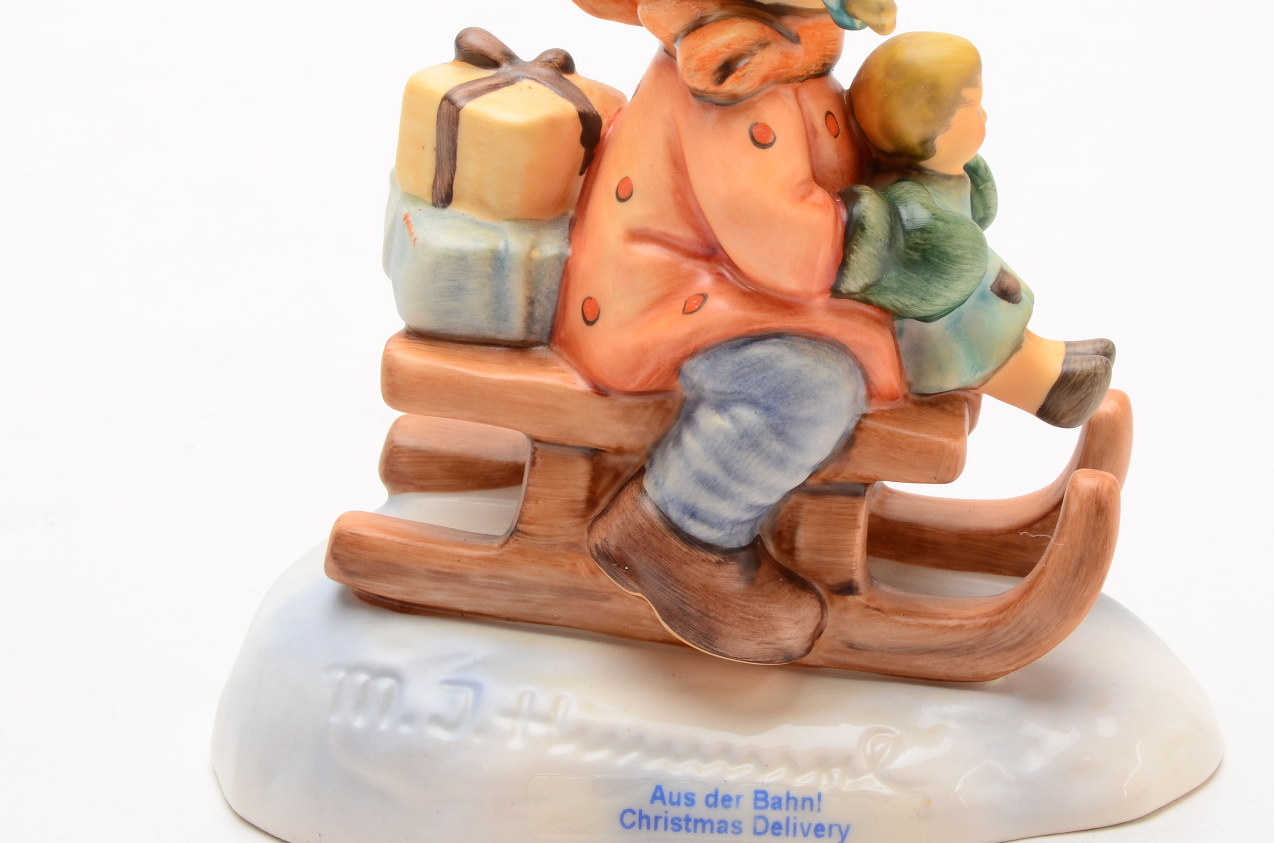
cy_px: 271
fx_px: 3779
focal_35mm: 107
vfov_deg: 12.7
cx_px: 712
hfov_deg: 19.1
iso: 100
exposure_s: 1/160
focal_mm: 48
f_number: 20
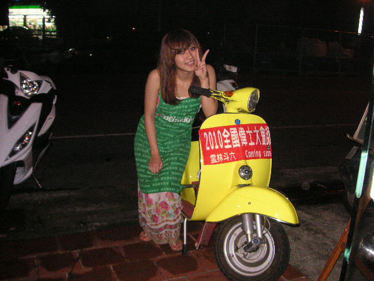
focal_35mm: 37
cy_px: 140
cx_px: 187
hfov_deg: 50.1
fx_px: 400
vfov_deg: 38.7
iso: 160
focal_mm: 6.1
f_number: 2.8
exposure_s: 1/45
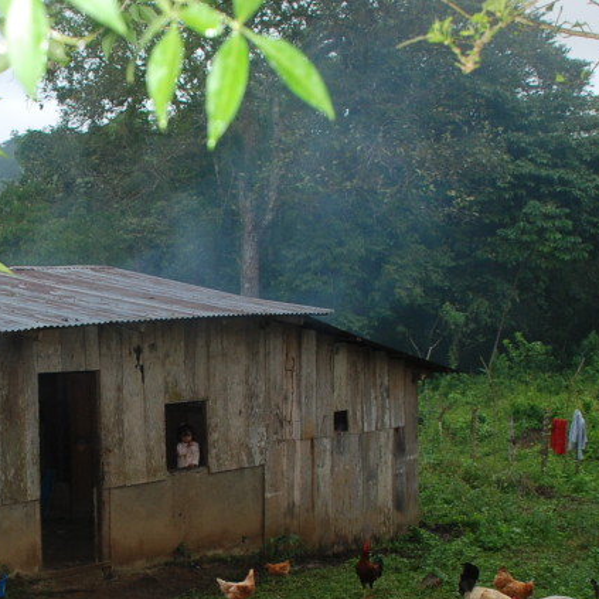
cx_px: 99
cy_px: 474
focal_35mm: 68
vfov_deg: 25.0
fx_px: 1331
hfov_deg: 24.8
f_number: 3.8
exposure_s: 1/60
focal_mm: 22
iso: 320
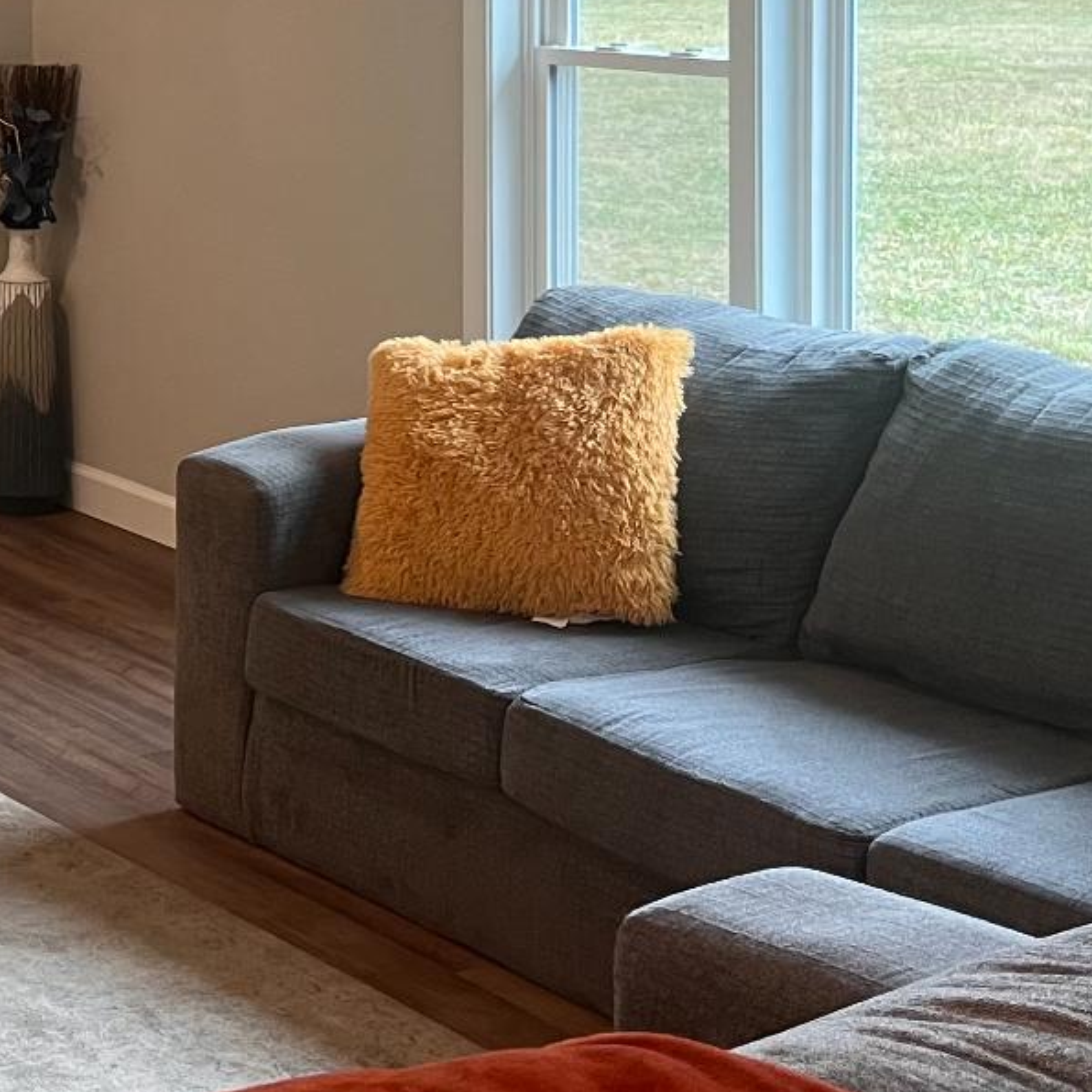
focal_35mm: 79
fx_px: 2820
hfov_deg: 20.1
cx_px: -339
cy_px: 37
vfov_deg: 21.3
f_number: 1.6
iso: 80
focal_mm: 5.1
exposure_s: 1/60
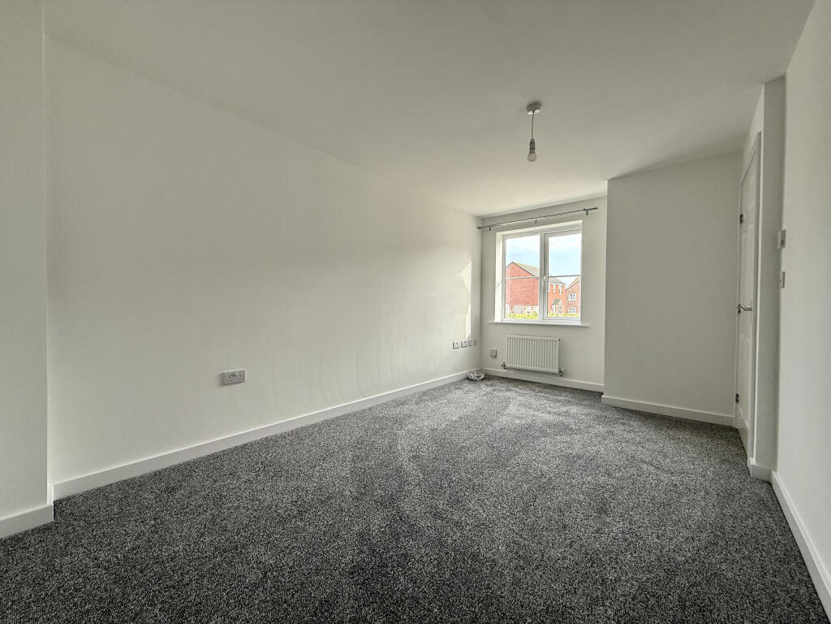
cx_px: 416
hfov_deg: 102.1
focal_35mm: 14
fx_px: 336
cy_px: 312
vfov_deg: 85.7
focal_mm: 2.22
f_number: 2.2
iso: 64
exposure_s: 1/118
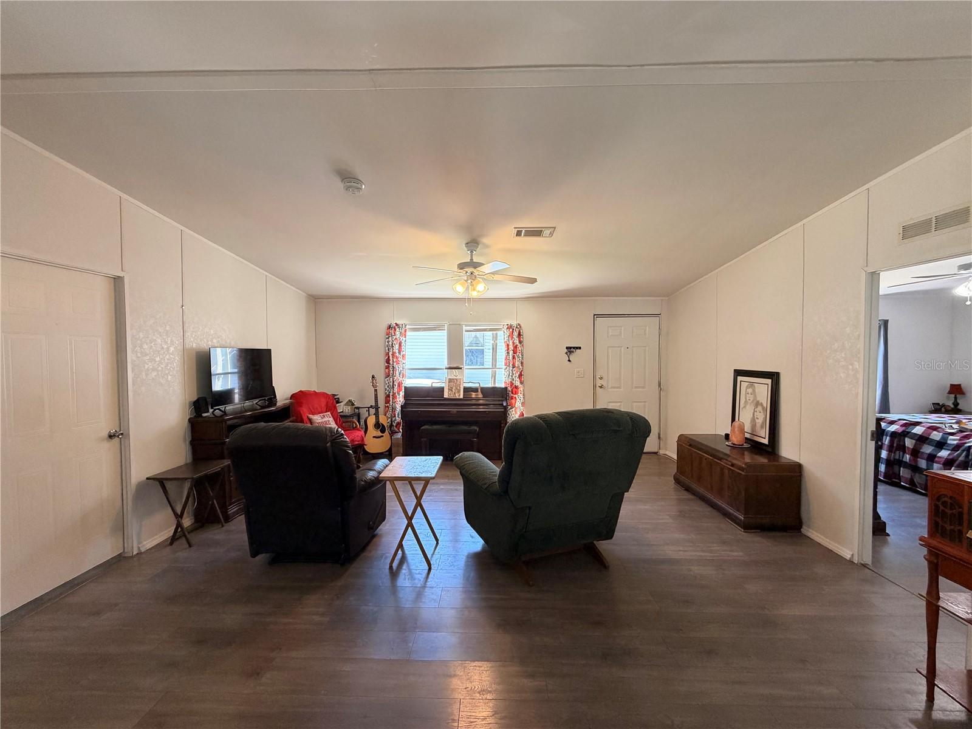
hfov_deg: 102.1
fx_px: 393
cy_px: 364
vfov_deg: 85.7
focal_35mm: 14
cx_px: 486
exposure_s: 1/60
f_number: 2.2
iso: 200
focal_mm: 2.22
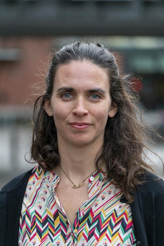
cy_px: 123
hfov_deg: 5.7
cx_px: 82
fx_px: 1639
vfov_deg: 8.6
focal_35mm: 240
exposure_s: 1/125
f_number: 6.3
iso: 1250
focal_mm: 240
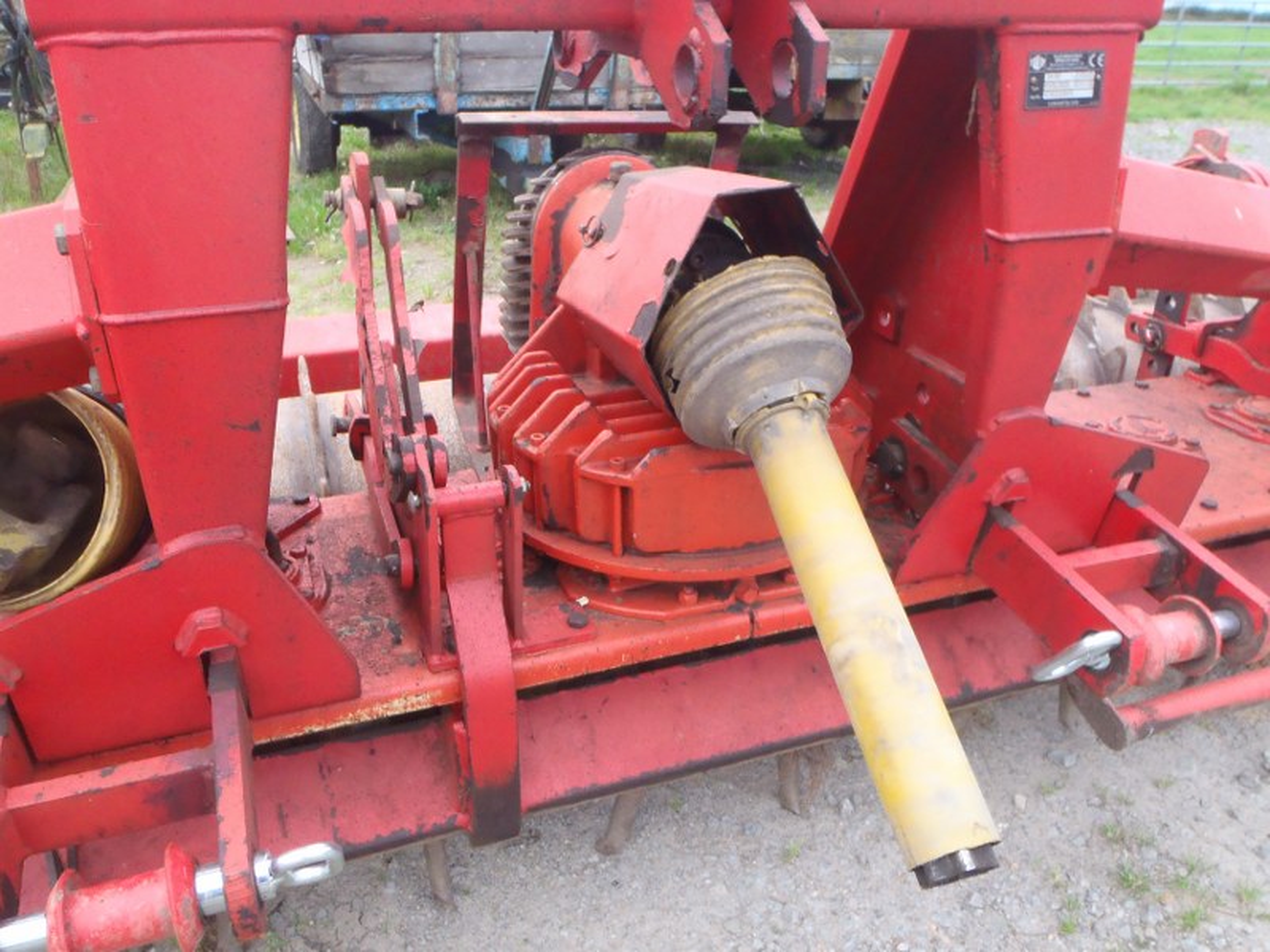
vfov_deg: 49.7
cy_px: 476
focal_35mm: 28
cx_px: 635
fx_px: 1027
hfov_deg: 63.4
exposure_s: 1/15
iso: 200
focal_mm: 5
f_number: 3.5
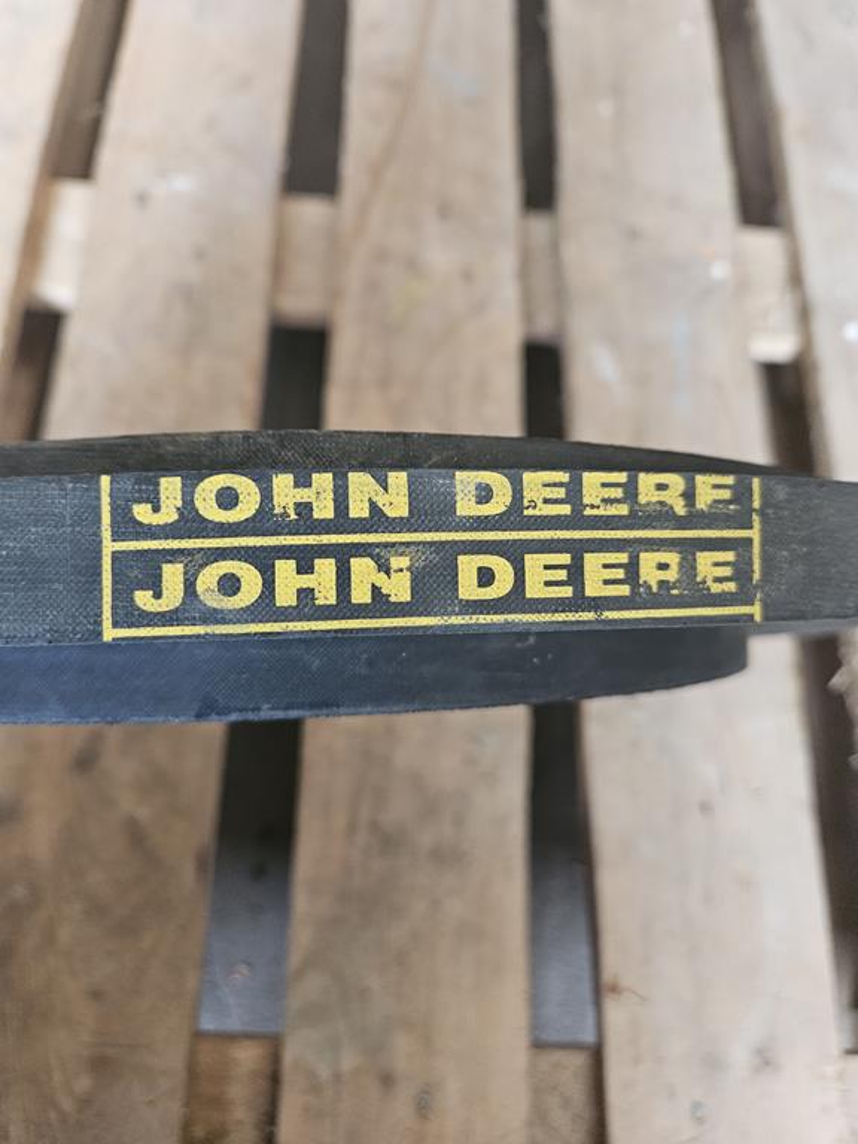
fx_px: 760
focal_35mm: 23
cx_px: 429
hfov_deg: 58.9
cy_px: 572
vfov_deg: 73.9
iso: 800
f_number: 1.8
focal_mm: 5.4
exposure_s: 1/100
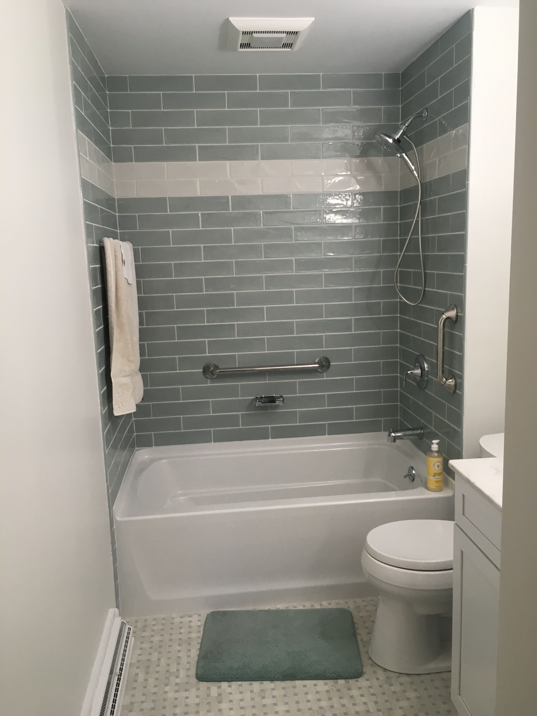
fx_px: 600
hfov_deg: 48.2
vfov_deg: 61.7
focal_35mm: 29
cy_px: 358
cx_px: 268
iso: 50
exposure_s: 1/30
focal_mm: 4.15
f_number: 2.2
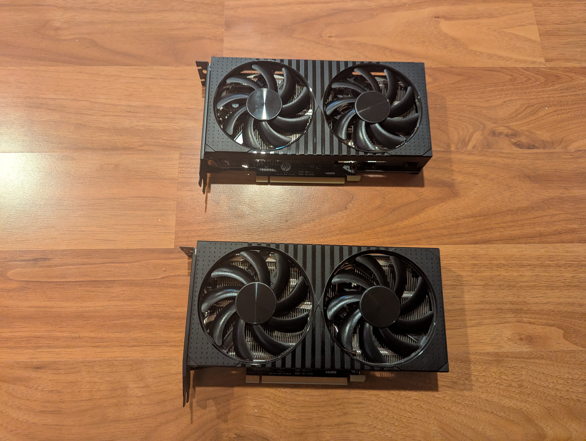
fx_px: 407
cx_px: 293
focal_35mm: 24
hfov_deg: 71.5
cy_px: 220
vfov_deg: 56.9
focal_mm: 6.81
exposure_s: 1/24
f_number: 1.85
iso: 549
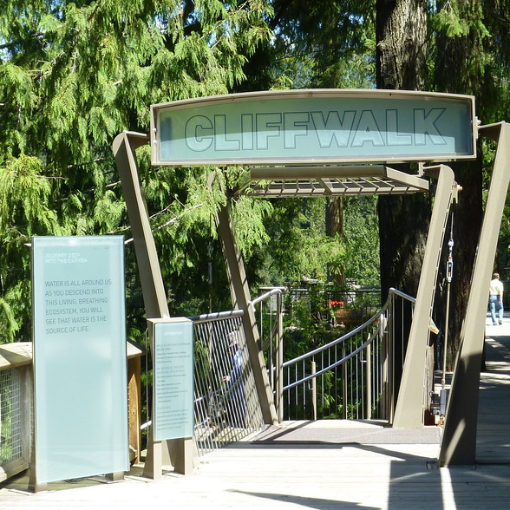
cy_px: 159
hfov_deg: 22.5
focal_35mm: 77
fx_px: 1283
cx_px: 268
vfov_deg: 22.4
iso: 80
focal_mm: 7.2
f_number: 4
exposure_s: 1/125
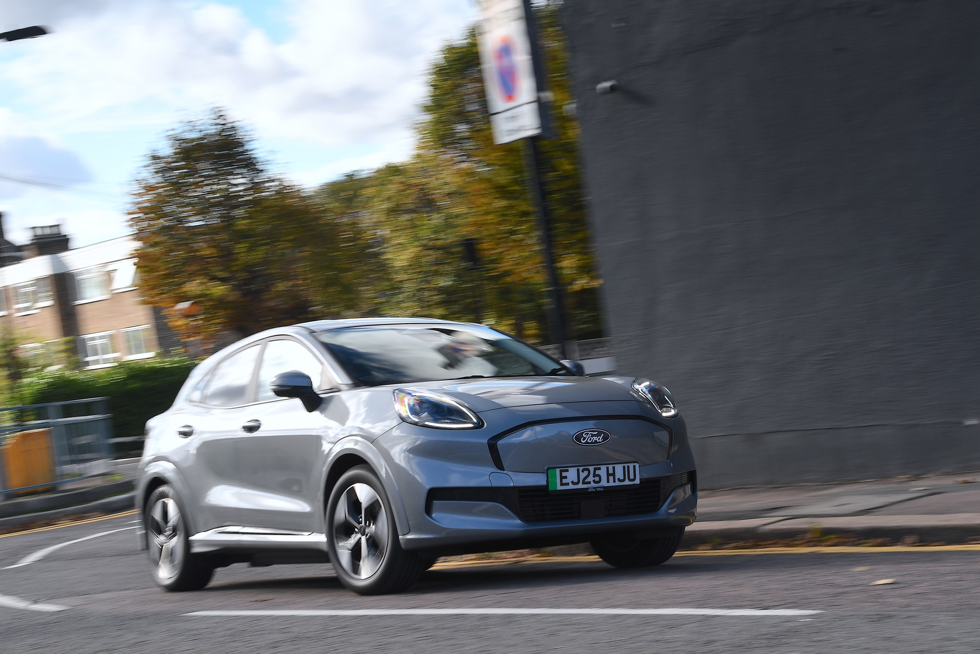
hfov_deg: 24.6
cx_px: 490
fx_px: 2246
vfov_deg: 16.6
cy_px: 327
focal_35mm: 82
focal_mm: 55
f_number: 8
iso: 200
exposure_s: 1/60
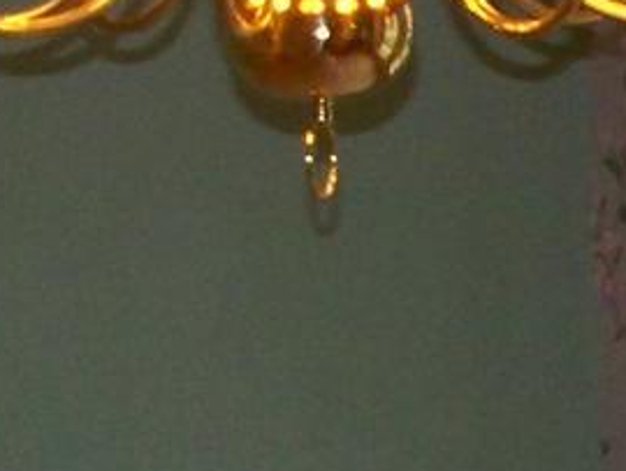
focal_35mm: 250
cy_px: 469
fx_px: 4525
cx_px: 1229
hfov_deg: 7.6
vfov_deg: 5.9
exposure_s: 1/40
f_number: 2.8
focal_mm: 5.85
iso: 200
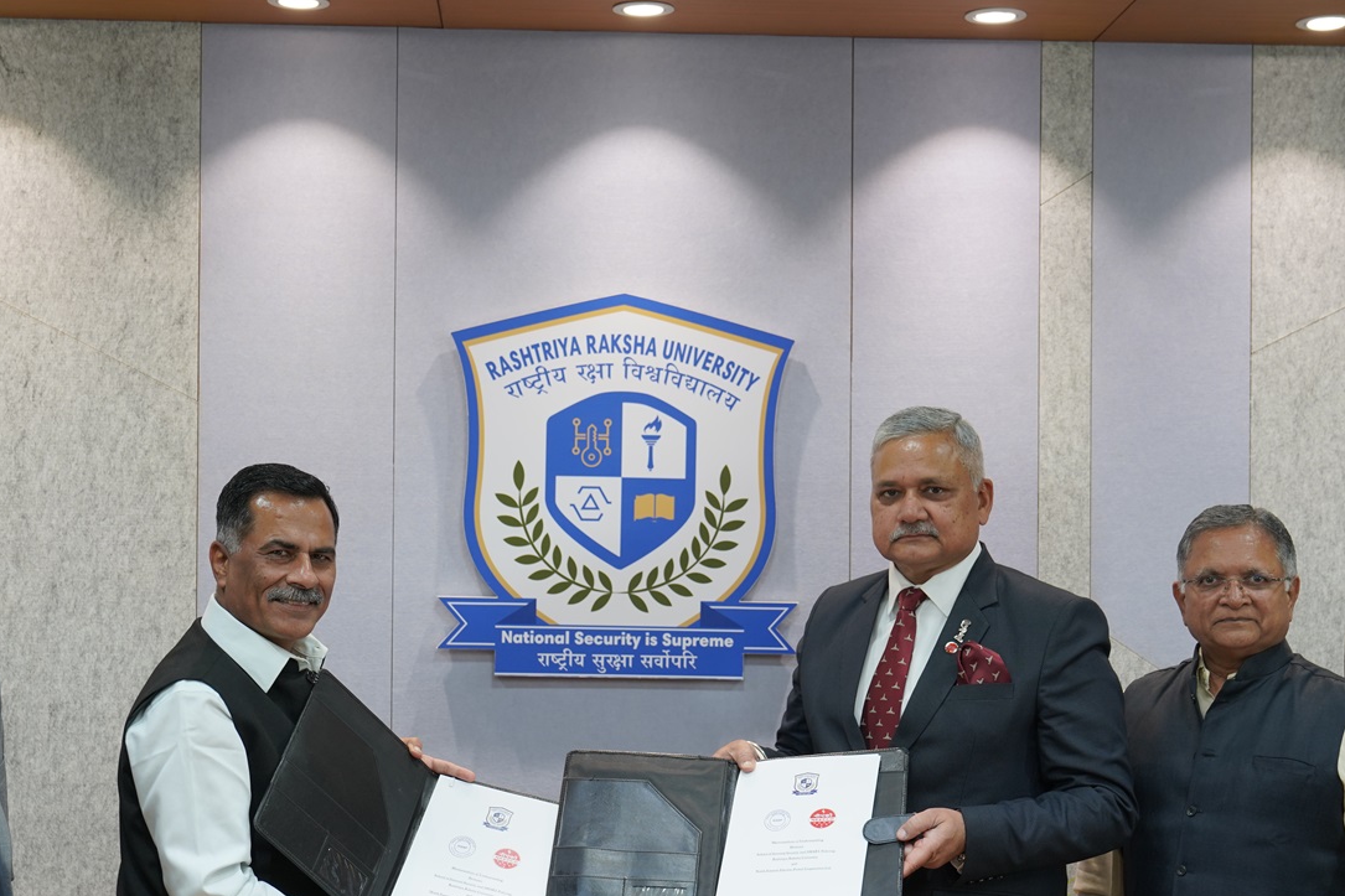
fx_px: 2353
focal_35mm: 63
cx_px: 664
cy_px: 576
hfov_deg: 31.9
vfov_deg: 21.5
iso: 400
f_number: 4
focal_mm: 43
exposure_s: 1/160
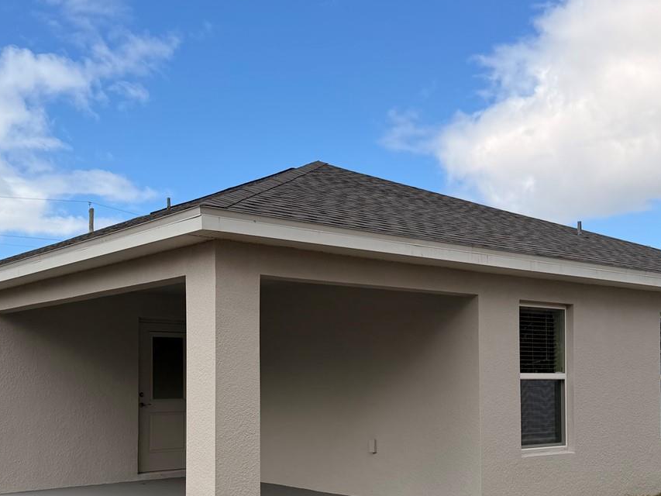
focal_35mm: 45
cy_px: 353
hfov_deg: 42.1
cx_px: 323
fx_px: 859
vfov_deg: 31.8
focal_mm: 6.76
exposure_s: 1/5319
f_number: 1.78
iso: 80
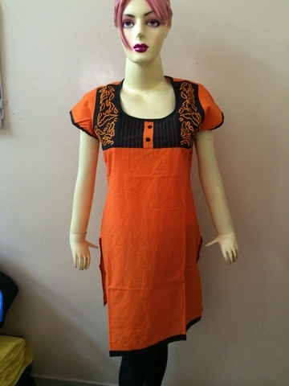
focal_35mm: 30
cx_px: 144
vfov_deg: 60.0
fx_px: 334
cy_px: 193
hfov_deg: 46.8
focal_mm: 4.12
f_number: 2.2
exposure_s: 1/33
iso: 320
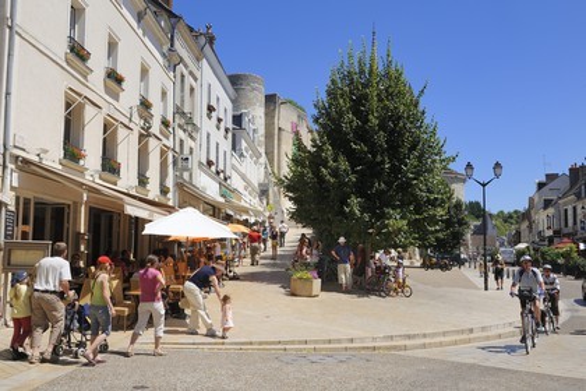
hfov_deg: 53.1
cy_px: 196
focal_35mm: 36
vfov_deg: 36.9
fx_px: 586
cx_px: 293
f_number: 16
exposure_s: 1/160
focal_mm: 36
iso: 200
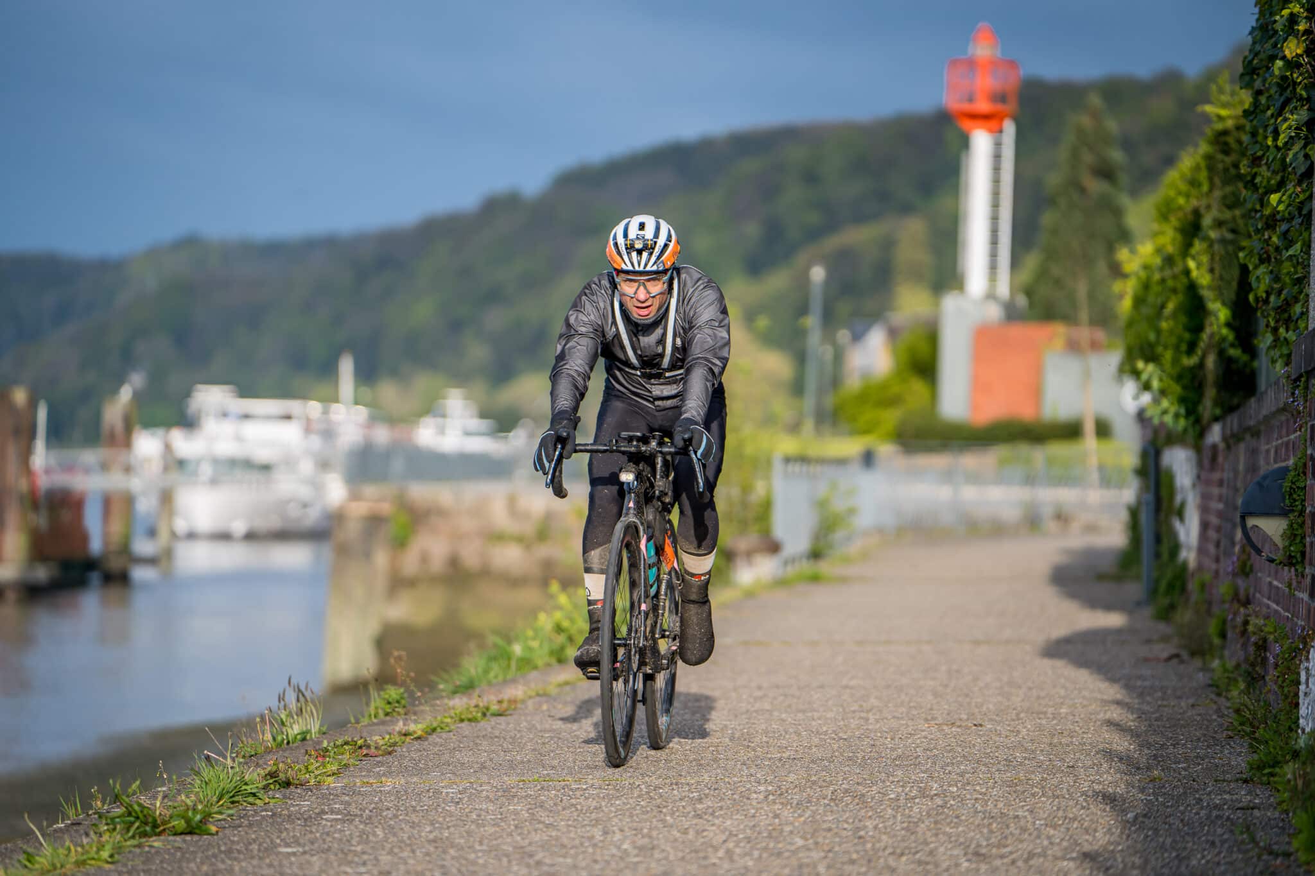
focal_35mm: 150
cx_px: 658
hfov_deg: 13.7
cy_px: 438
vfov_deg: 9.1
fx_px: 5478
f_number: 2.8
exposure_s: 1/1600
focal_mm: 150
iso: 100
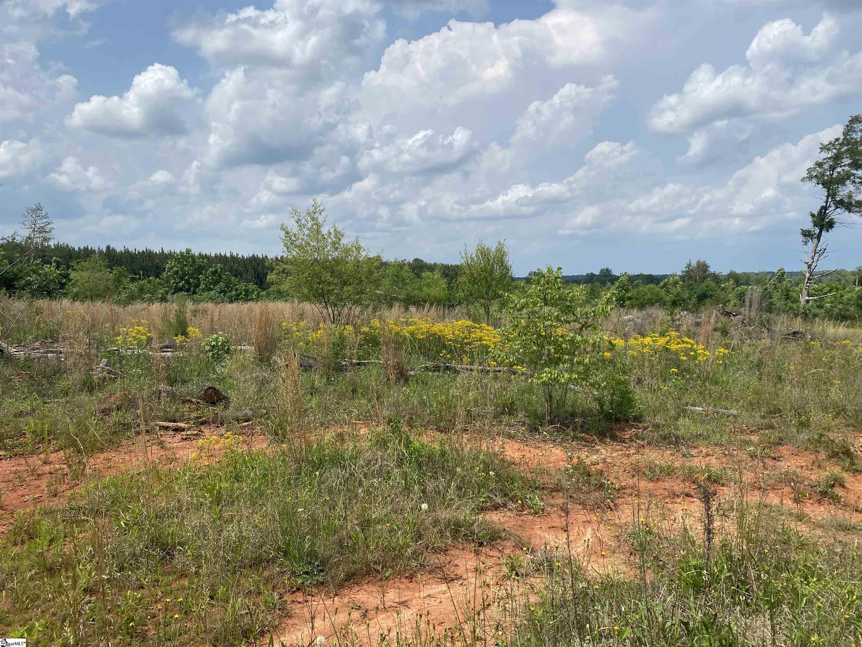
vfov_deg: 53.1
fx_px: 647
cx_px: 431
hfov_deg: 67.3
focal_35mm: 26
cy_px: 324
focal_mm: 4.25
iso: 32
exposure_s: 1/4444
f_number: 1.8
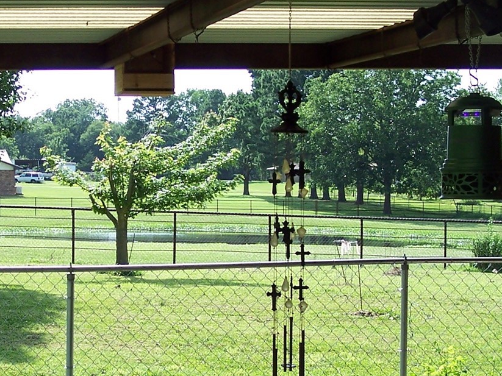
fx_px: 1319
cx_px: 161
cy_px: 192
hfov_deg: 21.4
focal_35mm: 91
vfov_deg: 16.2
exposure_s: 1/350
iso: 100
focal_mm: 8
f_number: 3.4
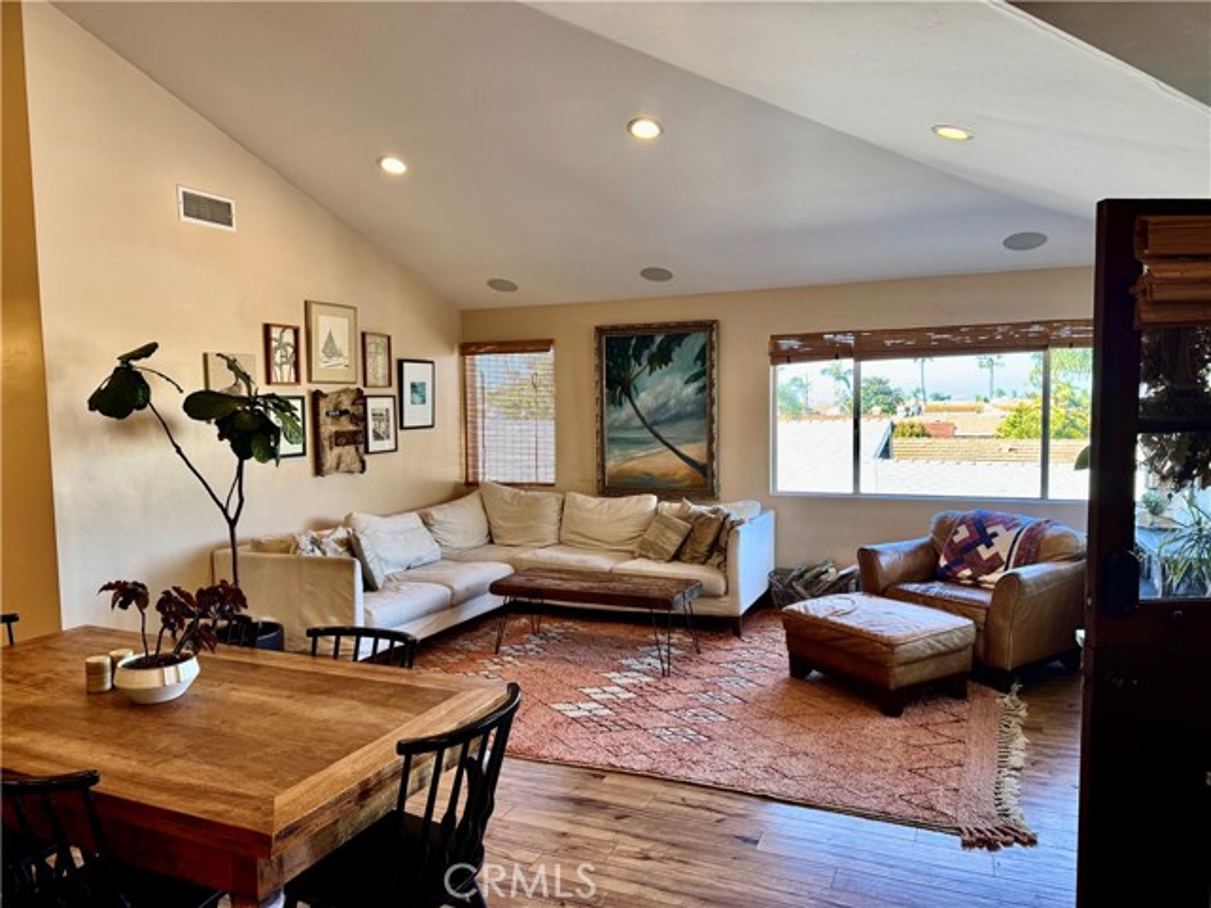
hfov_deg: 71.6
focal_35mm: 24
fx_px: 840
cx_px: 606
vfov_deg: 56.8
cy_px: 454
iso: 80
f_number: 1.78
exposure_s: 1/120
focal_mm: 6.76
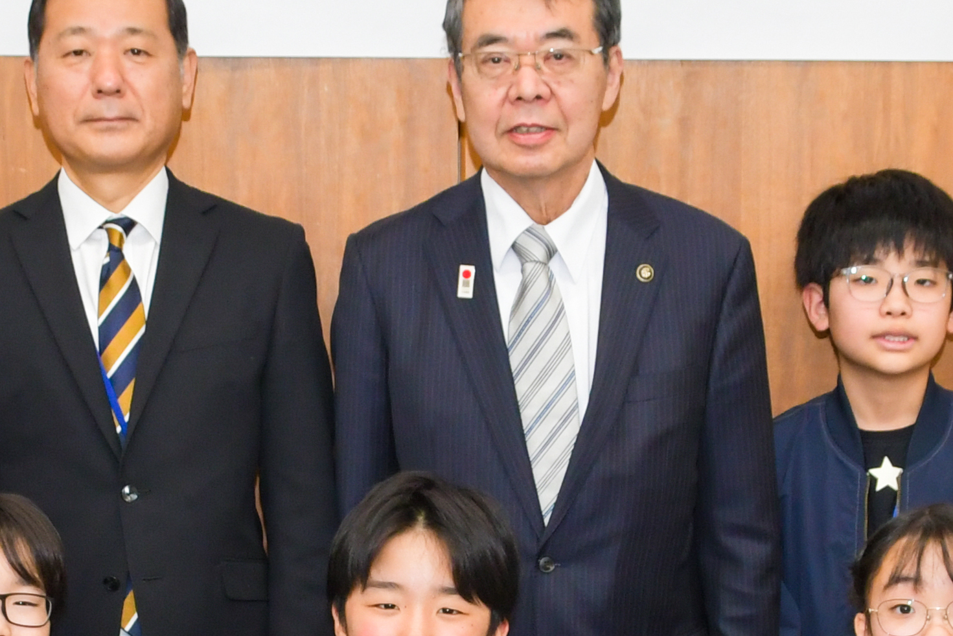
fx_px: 3839
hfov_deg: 14.1
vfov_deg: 9.4
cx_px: 397
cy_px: 708
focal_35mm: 145
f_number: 5.6
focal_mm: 26
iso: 800
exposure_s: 1/60
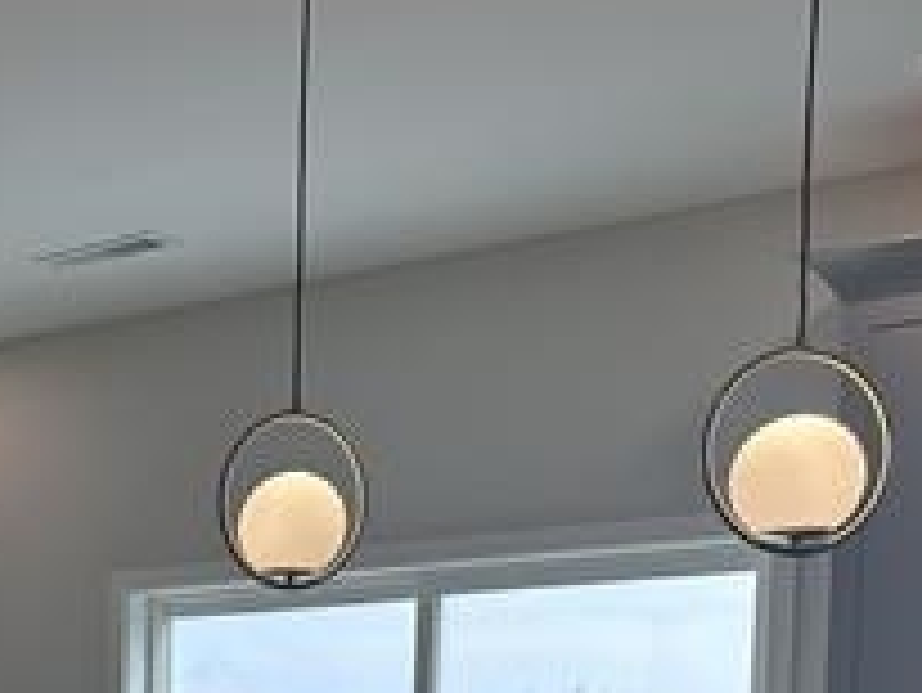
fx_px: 1999
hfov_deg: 23.8
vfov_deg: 17.7
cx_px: -175
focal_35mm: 75
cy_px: 1022
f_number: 1.78
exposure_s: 1/386
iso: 80
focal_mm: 6.86
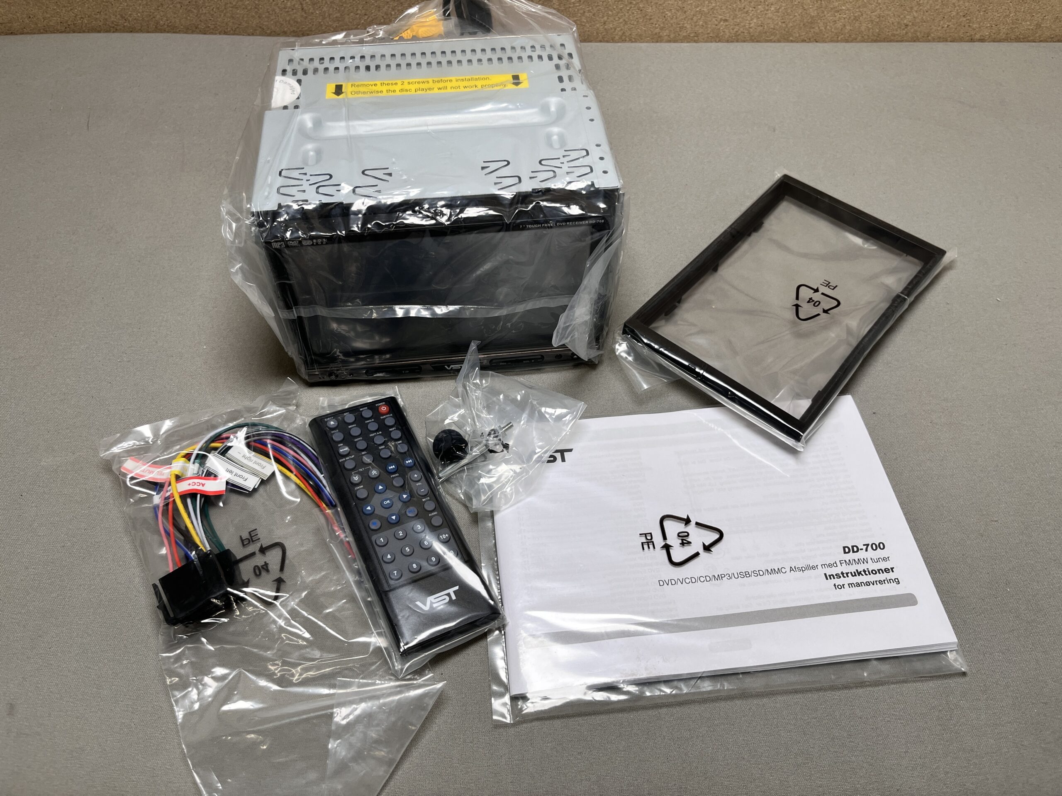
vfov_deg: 53.1
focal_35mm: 26
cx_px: 531
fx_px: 798
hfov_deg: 67.3
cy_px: 398
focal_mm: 5.1
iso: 40
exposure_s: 1/175
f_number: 1.6
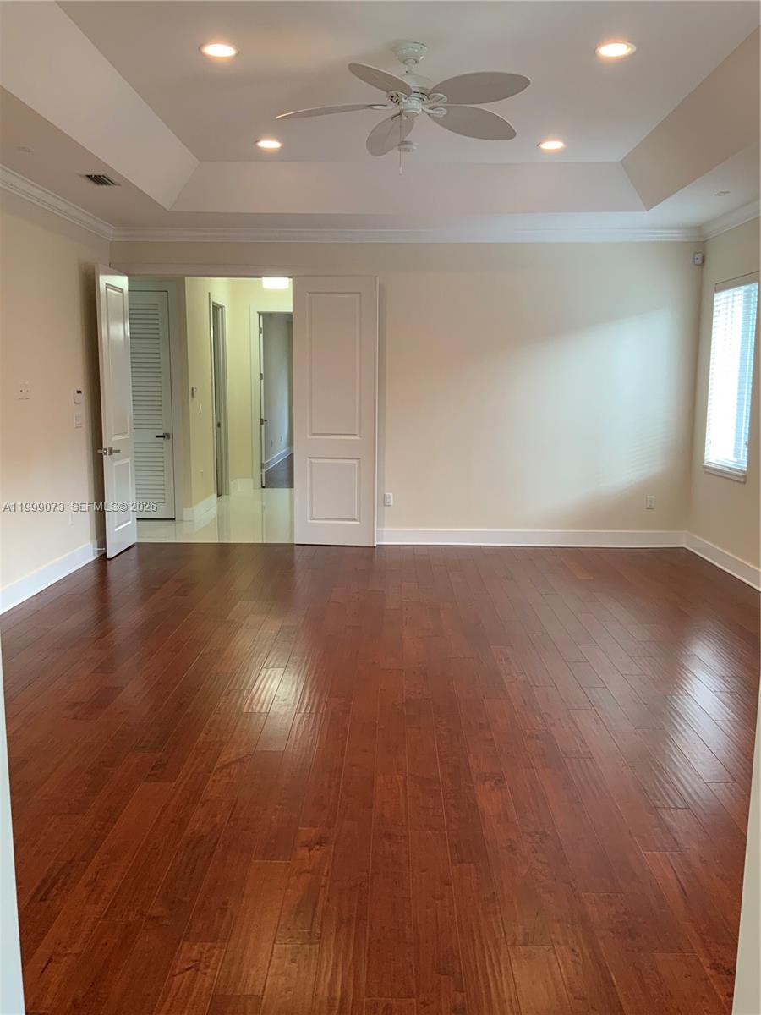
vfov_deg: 61.7
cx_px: 380
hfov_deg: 48.2
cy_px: 508
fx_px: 850
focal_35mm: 29
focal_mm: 3
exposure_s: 1/60
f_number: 1.8
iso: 64
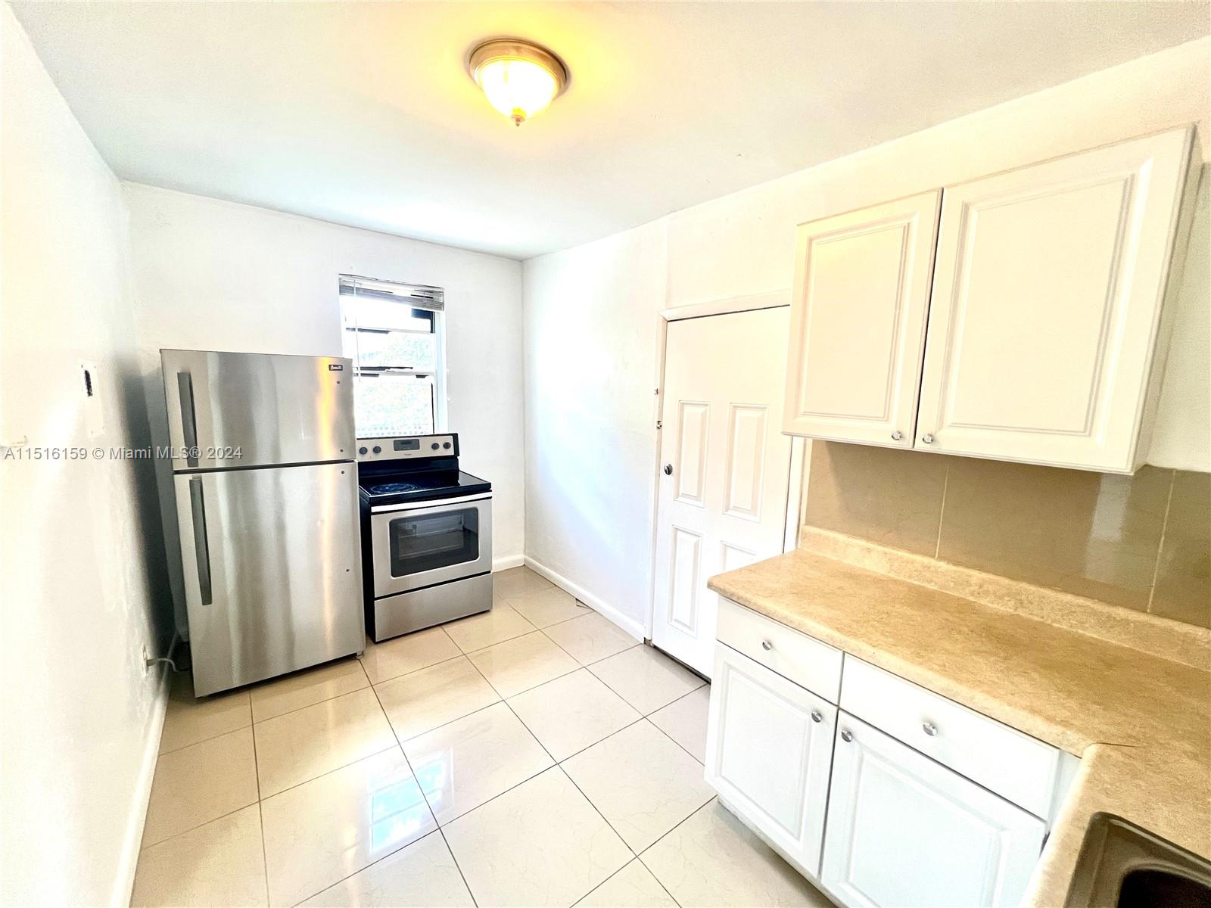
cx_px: 606
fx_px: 455
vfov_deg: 89.9
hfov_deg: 106.2
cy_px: 454
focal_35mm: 13
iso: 250
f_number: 1.8
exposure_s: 1/120
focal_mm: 1.57
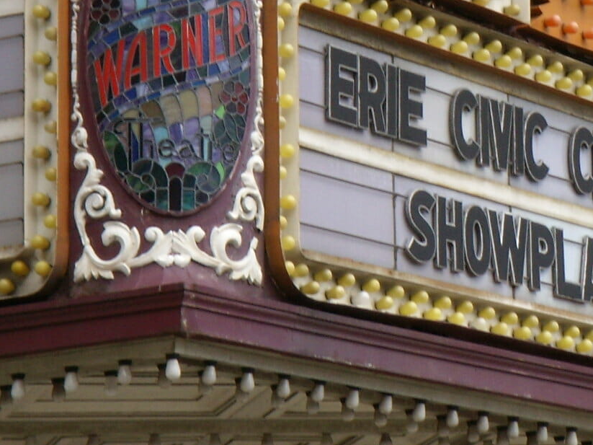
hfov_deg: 8.6
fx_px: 3922
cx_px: 587
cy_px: 45
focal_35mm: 229
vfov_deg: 6.5
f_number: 6.7
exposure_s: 1/185
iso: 64
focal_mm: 15.4
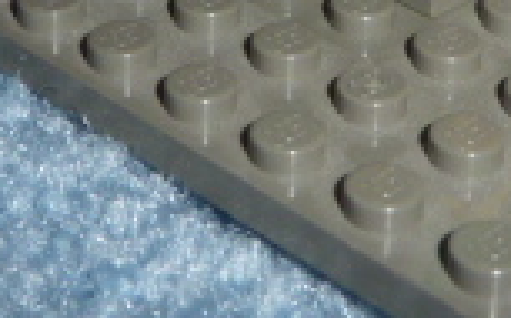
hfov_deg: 18.7
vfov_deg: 10.7
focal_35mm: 111
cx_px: 347
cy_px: -321
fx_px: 1543
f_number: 4
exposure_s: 1/30
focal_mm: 4.1
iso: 100
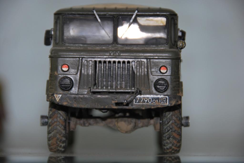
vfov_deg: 5.4
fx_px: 1730
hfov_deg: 8.1
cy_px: 82
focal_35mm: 255
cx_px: 122
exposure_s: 1/60
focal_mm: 170
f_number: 5.6
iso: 200
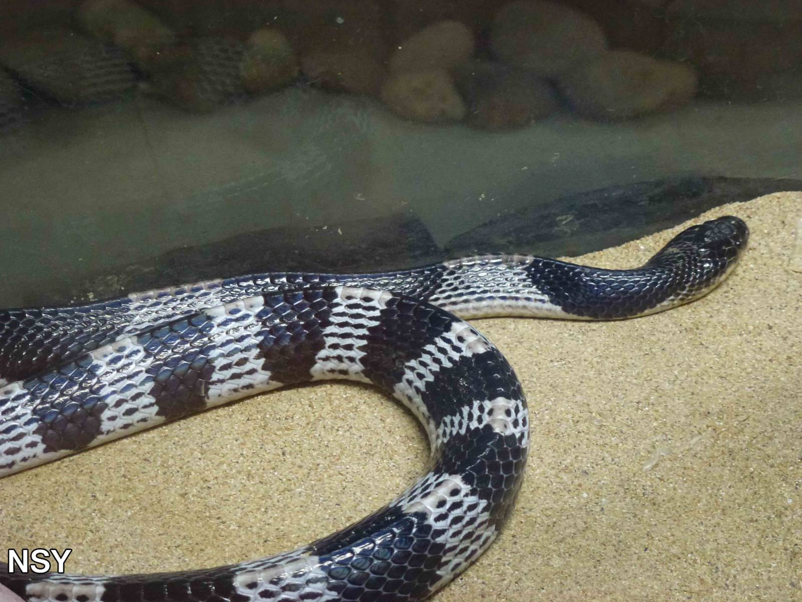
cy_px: 301
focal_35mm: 82
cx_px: 401
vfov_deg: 18.0
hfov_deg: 23.8
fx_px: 1900
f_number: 4.8
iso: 400
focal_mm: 14.8
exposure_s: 1/5
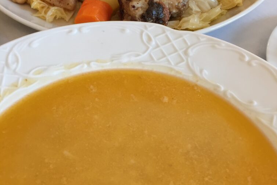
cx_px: 141
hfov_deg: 47.4
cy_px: 102
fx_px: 315
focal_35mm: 41
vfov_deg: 32.6
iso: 100
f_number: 2.2
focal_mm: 4.15
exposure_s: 1/33
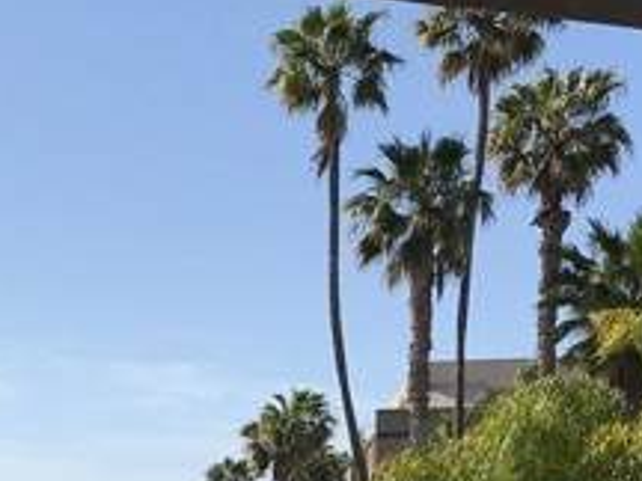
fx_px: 1539
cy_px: 606
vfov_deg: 16.9
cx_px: -152
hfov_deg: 21.6
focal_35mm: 83
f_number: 1.8
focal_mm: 3.99
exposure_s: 1/4000
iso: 20
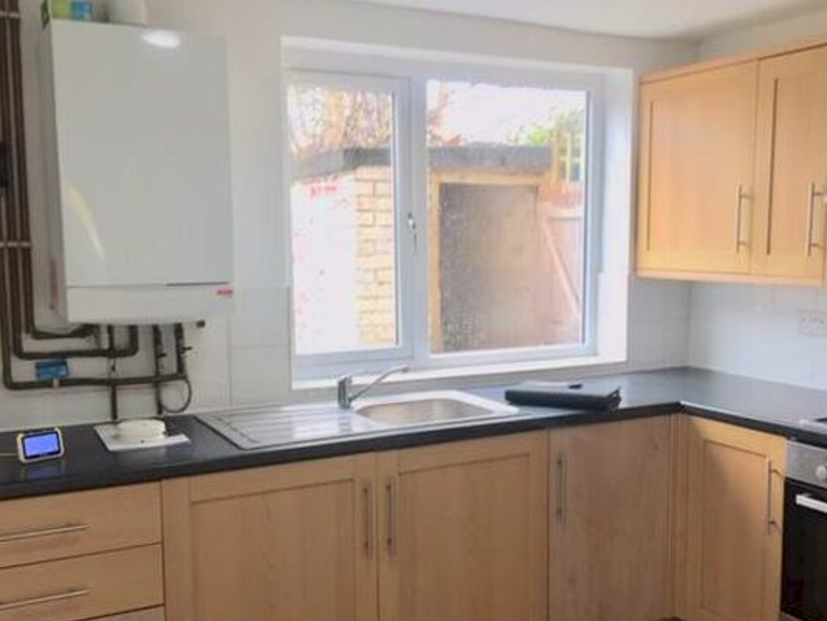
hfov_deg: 49.0
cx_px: 421
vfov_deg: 37.6
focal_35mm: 38
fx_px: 908
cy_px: 372
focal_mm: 4.15
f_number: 2.2
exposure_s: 1/50
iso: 32
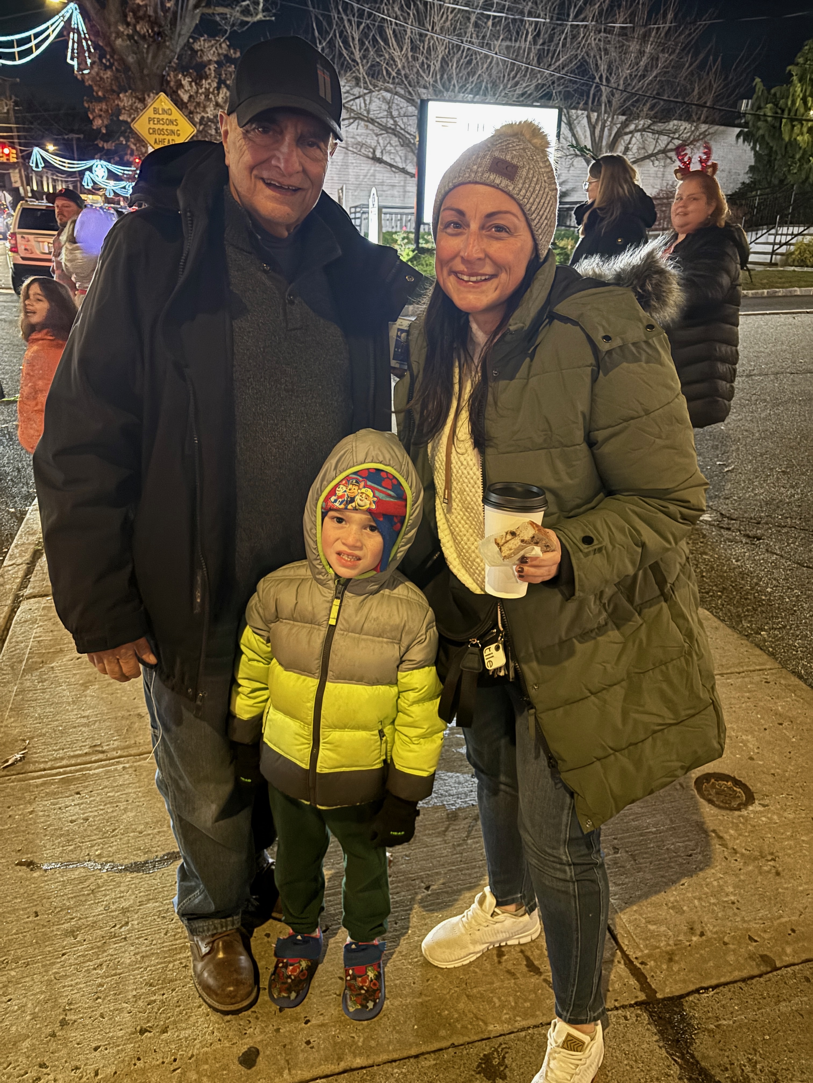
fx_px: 814
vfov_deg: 67.3
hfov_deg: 53.1
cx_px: 406
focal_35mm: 26
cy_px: 542
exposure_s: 1/20
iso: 1000
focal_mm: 5.96
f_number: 1.6
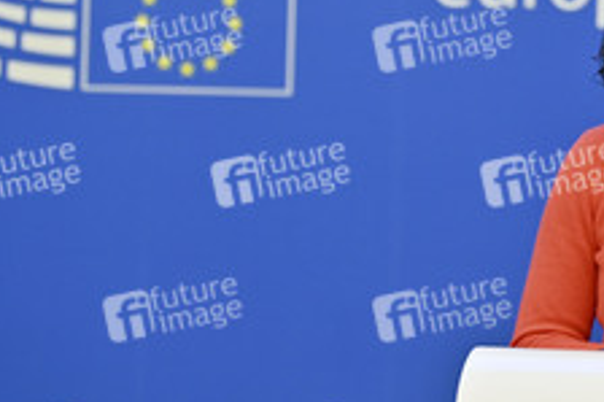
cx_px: 479
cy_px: 108
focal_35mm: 246
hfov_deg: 8.4
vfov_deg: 5.6
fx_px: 4124
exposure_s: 1/160
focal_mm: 122
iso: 640
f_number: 2.8
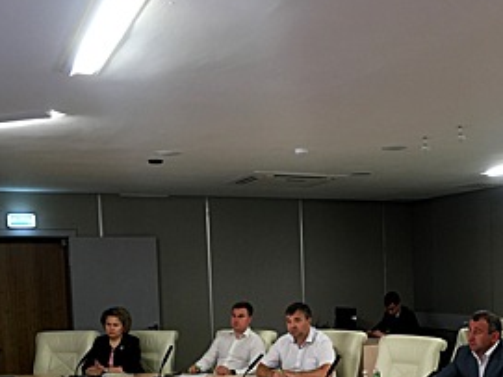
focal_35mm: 50
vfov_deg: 28.3
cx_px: 357
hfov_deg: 37.5
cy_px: 319
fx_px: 726
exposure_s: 1/33
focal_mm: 4.15
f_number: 2.2
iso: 160
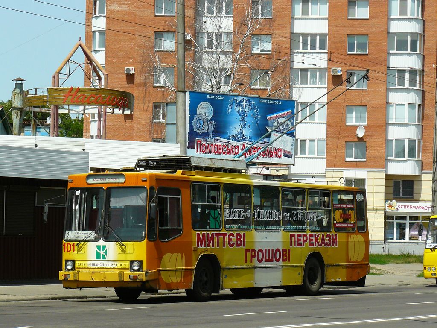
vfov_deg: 12.5
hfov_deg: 16.6
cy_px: 164
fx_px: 1502
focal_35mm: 119
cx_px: 218
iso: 200
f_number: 5
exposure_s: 1/1000
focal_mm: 19.9
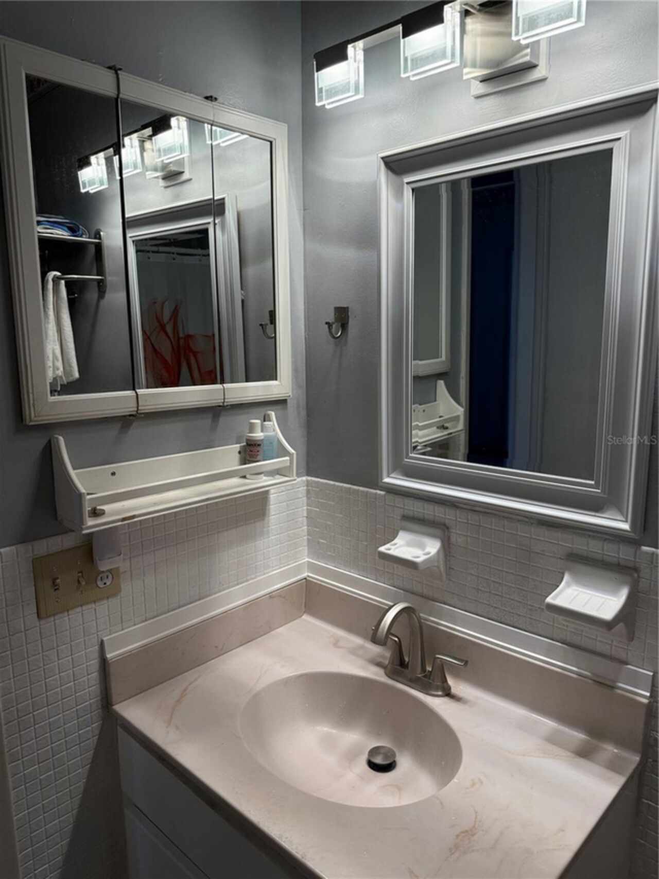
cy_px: 440
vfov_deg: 71.6
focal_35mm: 24
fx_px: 609
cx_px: 330
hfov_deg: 56.8
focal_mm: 6.76
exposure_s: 1/240
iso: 125
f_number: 1.78
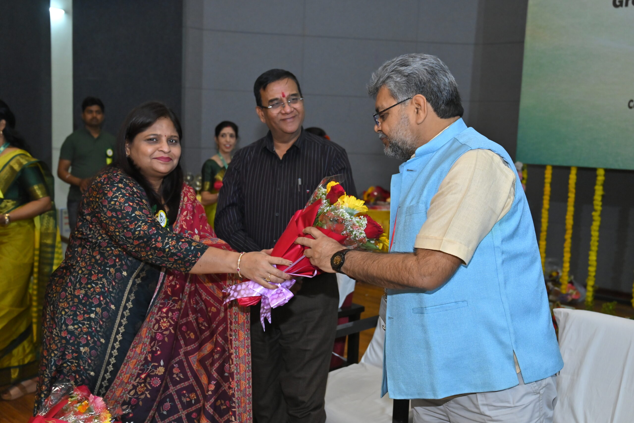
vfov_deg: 36.9
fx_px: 634
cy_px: 212
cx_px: 317
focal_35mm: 36
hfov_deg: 53.1
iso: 2000
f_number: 4.5
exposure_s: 1/125
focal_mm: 36
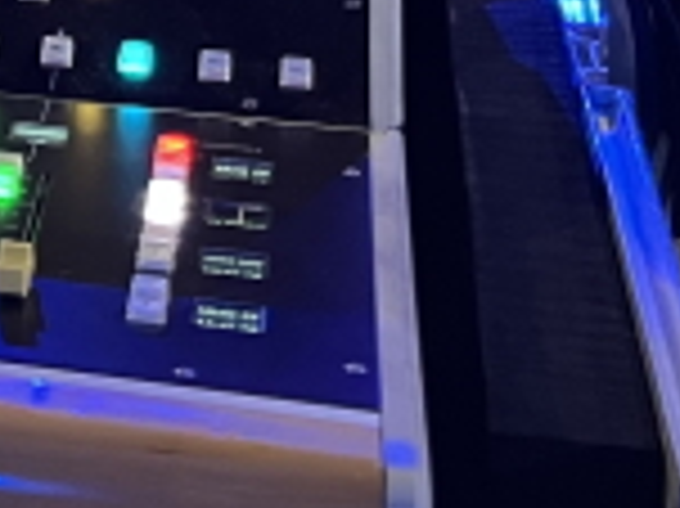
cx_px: -498
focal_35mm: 126
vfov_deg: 10.8
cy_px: -472
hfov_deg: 14.1
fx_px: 2473
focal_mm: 5.1
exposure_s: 1/33
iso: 500
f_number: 1.6
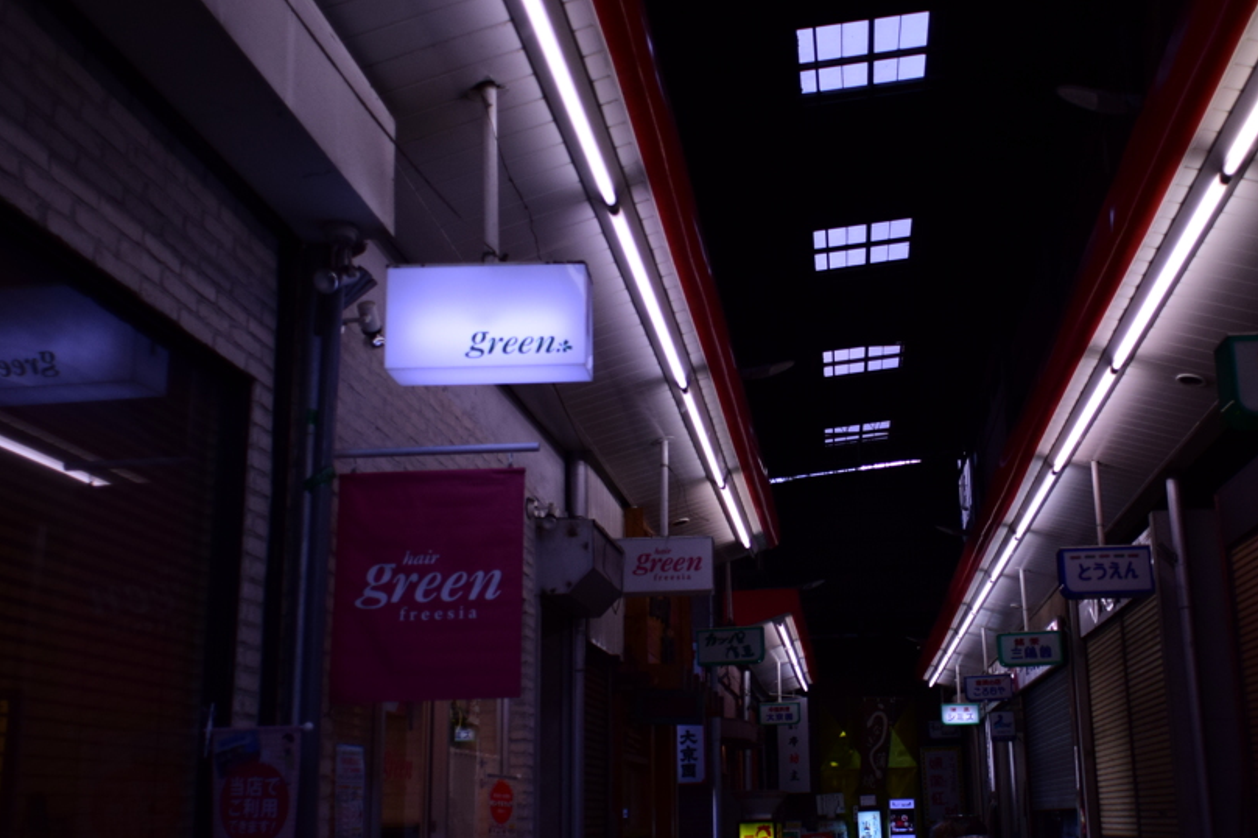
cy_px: 517
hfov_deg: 50.1
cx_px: 796
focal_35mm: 38
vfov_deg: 34.9
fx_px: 1327
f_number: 2.8
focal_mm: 20
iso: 800
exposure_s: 1/1500
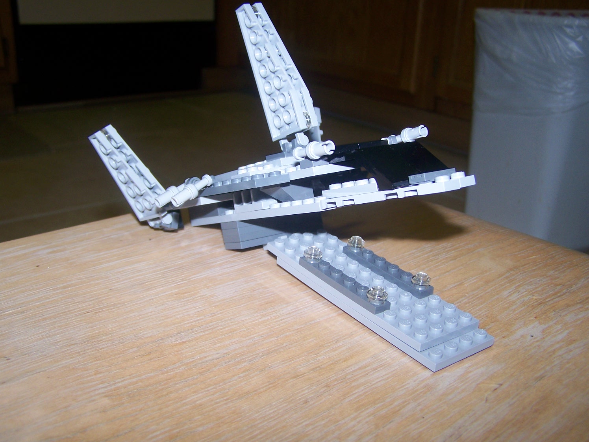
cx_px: 294
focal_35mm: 38
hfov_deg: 49.0
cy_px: 221
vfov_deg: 37.7
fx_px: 647
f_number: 2.8
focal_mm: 6.3
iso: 80
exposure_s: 1/60
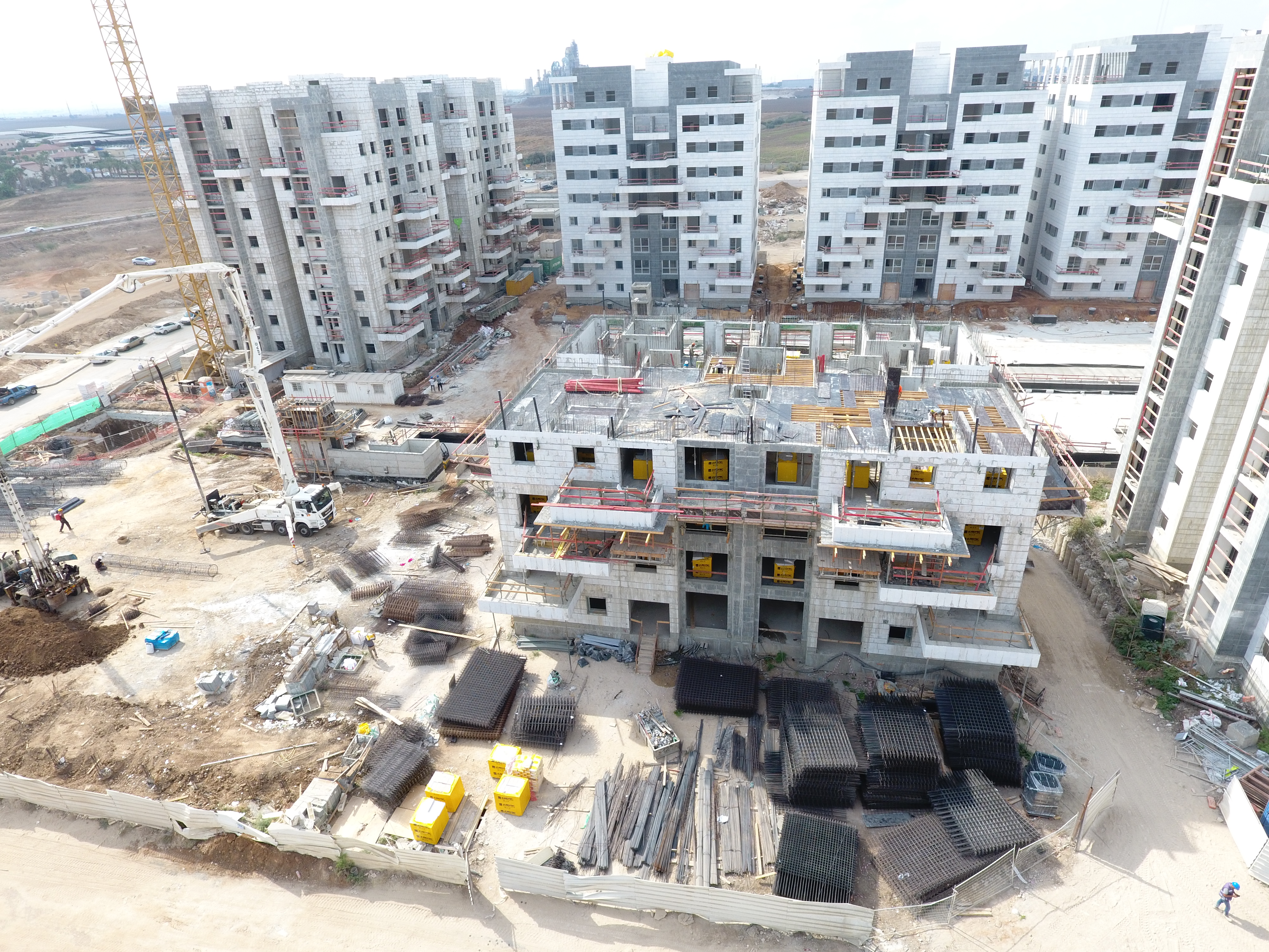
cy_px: 476
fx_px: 733
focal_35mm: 20
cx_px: 634
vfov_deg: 66.0
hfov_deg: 81.7
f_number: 2.8
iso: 100
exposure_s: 1/364
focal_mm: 3.61
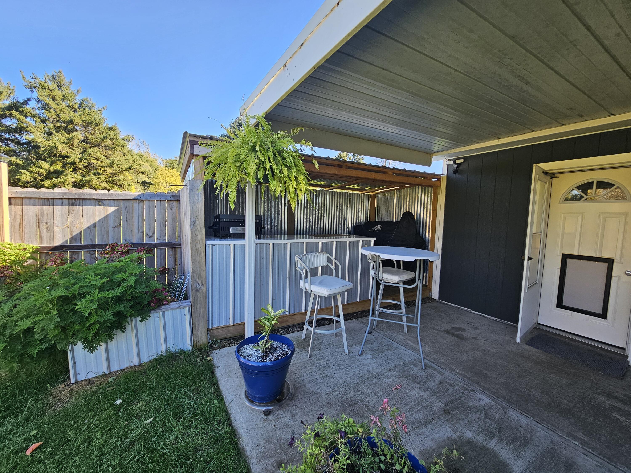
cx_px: 316
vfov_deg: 89.9
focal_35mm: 13
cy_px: 236
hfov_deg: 106.2
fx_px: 237
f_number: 2.2
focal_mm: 2.2
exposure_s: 1/290
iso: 64
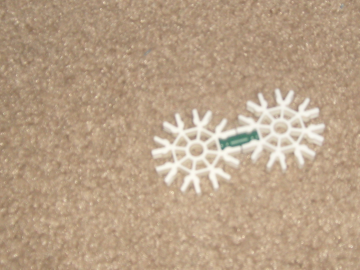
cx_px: 230
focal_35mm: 73
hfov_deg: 26.6
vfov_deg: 20.2
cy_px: 126
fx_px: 759
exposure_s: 1/45
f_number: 2.8
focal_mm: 5.8
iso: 100
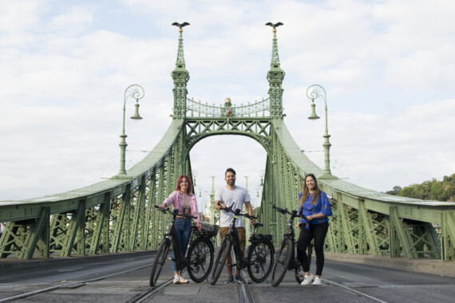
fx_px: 663
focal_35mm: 52
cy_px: 152
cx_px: 228
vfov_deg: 25.8
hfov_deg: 37.9
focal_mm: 35
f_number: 5
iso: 200
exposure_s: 1/400
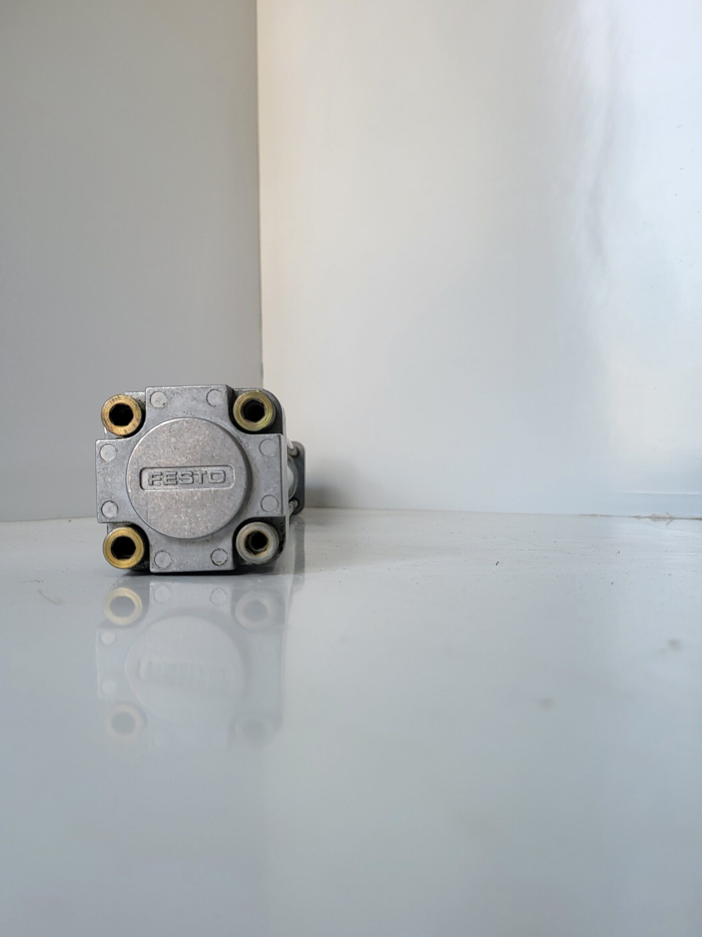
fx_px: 703
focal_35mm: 26
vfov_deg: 67.3
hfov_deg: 53.0
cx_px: 325
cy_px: 468
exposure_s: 1/145
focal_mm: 5
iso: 40
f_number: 1.8
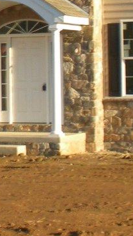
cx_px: -50
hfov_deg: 6.4
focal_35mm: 187
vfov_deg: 11.4
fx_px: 1171
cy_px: 9
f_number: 4.9
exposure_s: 1/256
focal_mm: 7.4
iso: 89
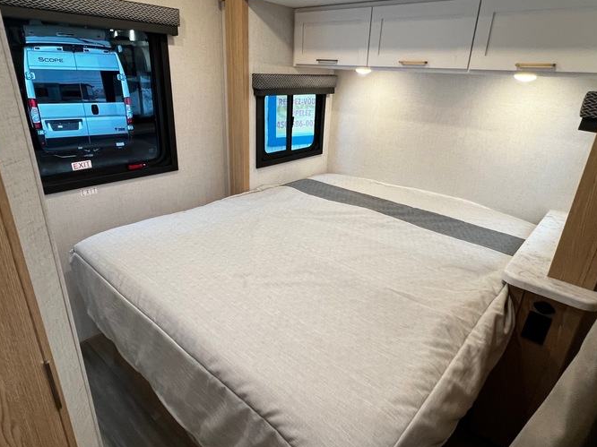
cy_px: 222
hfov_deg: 81.8
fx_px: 345
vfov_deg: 65.9
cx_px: 292
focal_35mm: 20
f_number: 1.8
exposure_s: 1/99
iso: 160
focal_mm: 1.57
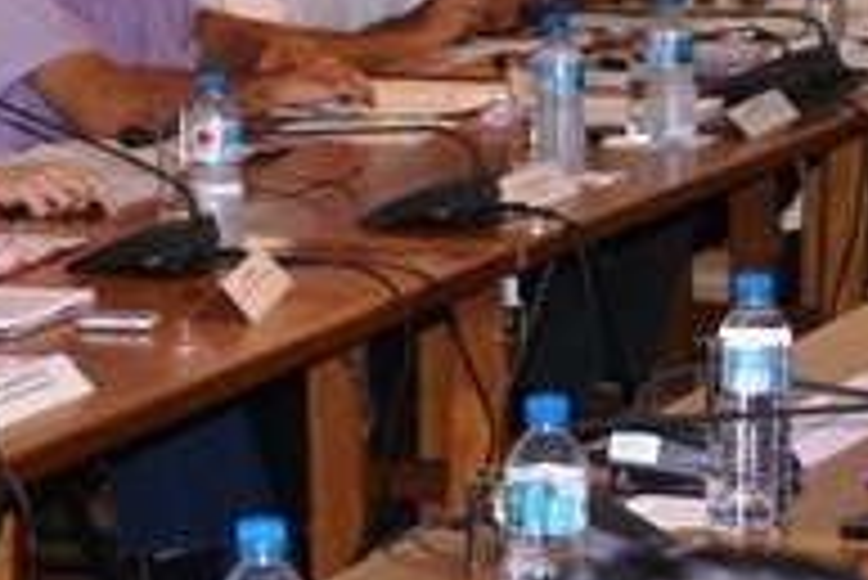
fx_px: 4198
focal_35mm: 174
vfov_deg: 7.9
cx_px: -99
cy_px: -22
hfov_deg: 11.6
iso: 400
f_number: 5.6
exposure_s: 1/80
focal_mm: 50
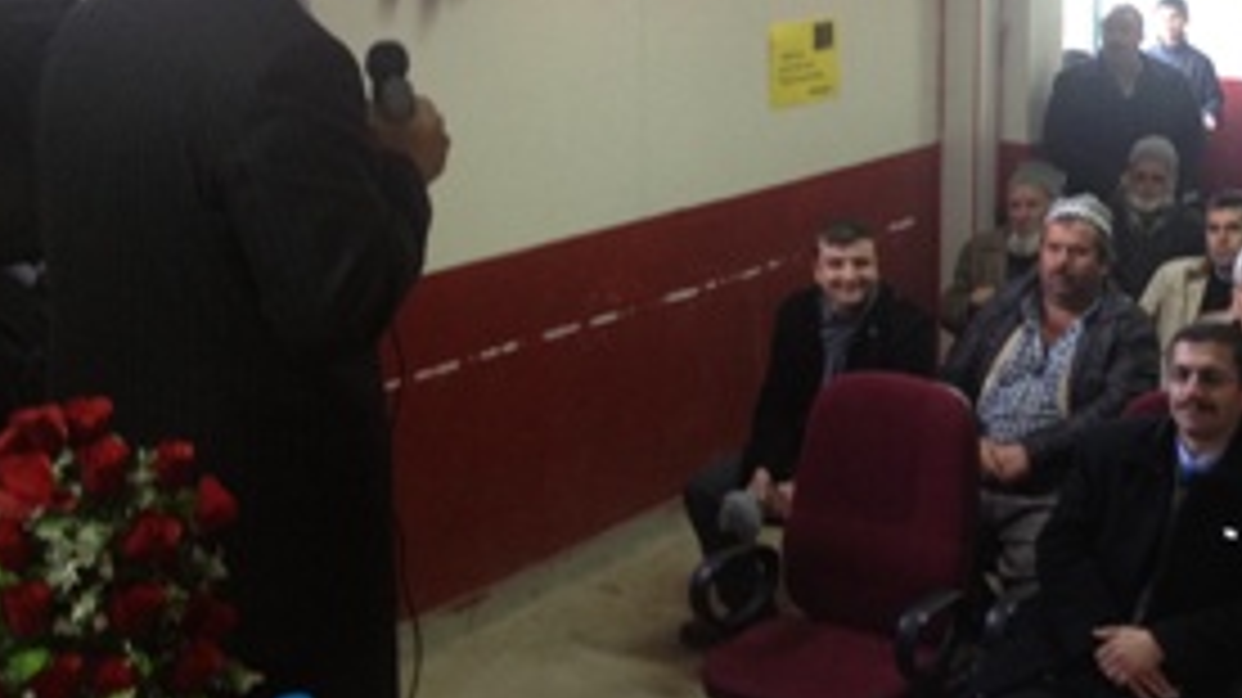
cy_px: 176
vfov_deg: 19.3
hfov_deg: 33.0
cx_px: 976
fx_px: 2041
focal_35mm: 62
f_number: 2.4
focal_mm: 4.28
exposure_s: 1/20
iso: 160
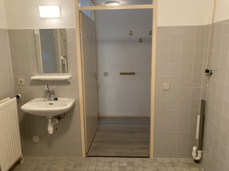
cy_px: 86
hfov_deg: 63.4
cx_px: 114
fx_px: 185
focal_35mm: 28
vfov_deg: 49.7
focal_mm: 3.99
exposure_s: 1/33
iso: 250
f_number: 1.8
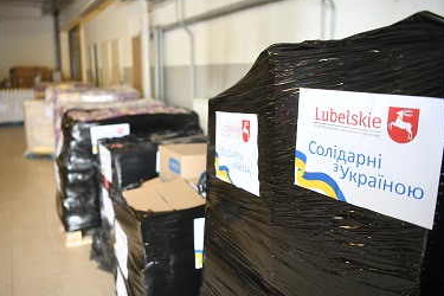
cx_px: 221
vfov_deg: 40.0
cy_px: 150
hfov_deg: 57.2
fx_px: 407
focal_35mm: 33
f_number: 2.8
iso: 640
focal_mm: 31
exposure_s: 1/60
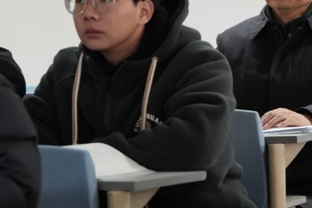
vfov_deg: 7.9
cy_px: 51
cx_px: 242
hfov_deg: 11.8
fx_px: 1500
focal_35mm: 173
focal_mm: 70
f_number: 4.5
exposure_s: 1/80
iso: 3200
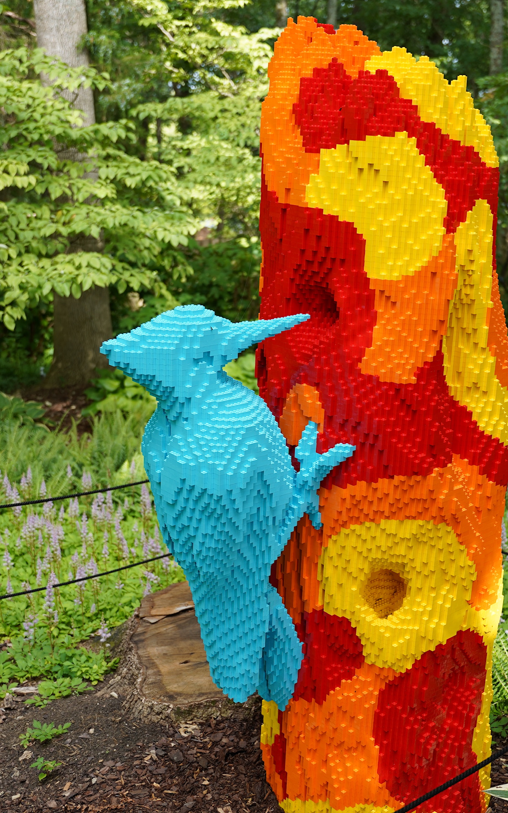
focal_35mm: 44
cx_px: 310
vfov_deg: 45.2
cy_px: 437
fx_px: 974
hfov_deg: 29.1
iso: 100
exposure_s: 1/200
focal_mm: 24
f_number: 2.8
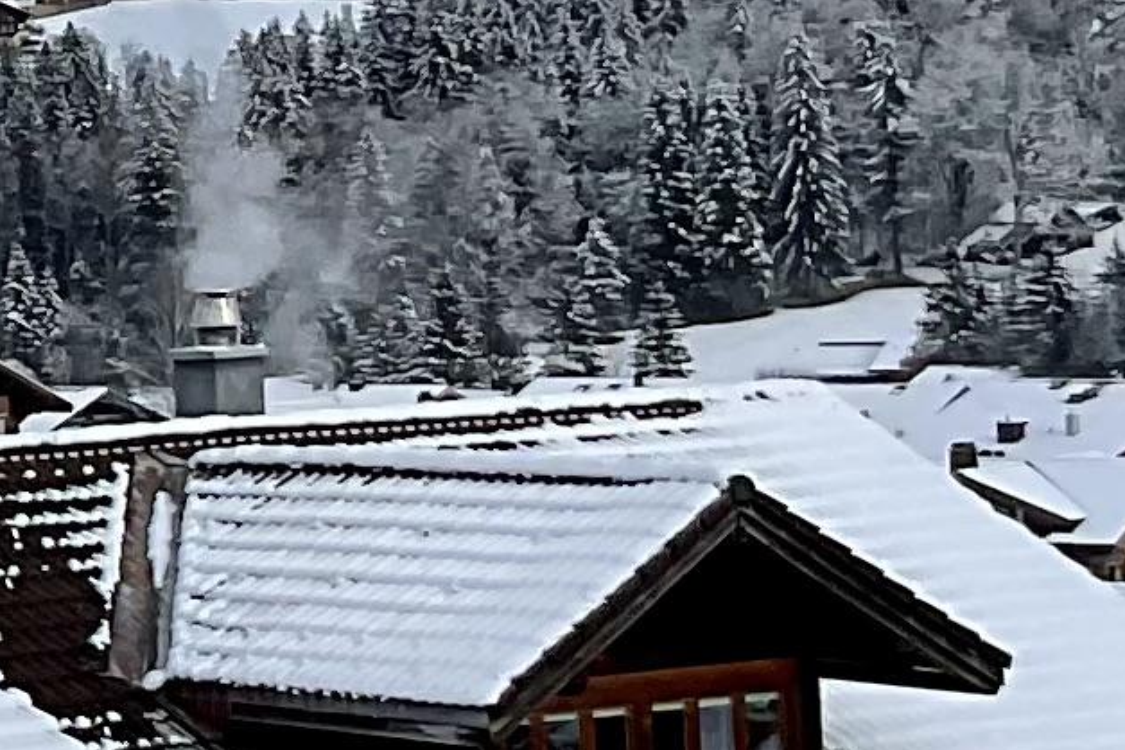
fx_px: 6062
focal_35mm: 194
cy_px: 144
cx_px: -1279
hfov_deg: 9.7
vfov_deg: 7.1
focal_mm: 3
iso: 16
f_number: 1.8
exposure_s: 1/2427
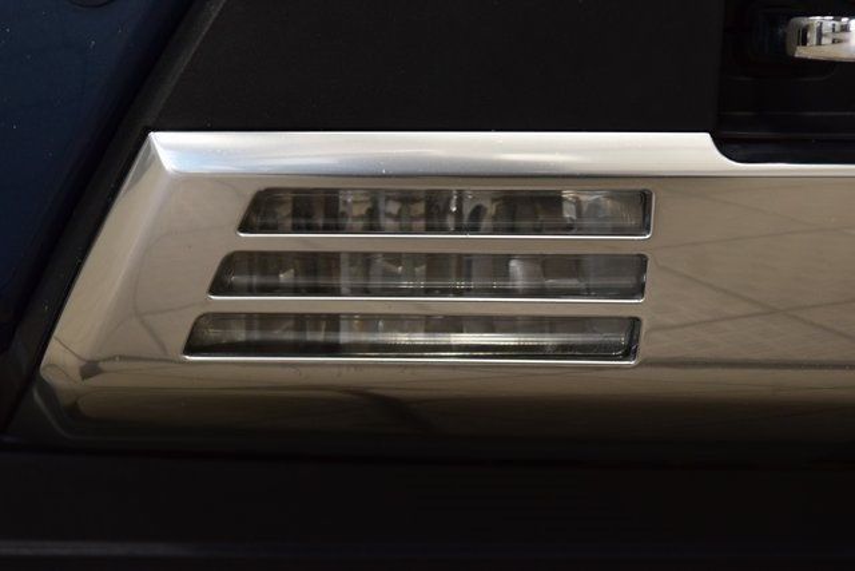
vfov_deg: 13.0
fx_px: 2494
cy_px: 286
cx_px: 428
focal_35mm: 105
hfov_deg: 19.5
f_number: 5
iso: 1600
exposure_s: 1/125
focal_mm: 70
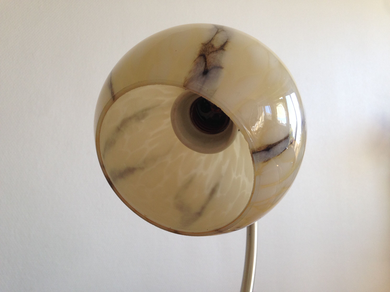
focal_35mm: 33
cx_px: 195
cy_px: 146
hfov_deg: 55.4
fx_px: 372
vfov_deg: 42.9
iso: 80
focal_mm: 4.12
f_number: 2.4
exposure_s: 1/120
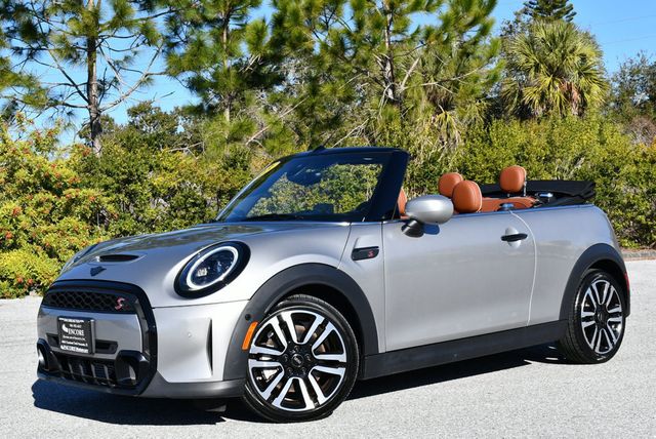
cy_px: 220
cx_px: 328
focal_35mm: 56
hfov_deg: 35.6
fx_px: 1021
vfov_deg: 24.2
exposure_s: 1/250
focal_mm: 28
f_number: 8
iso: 110
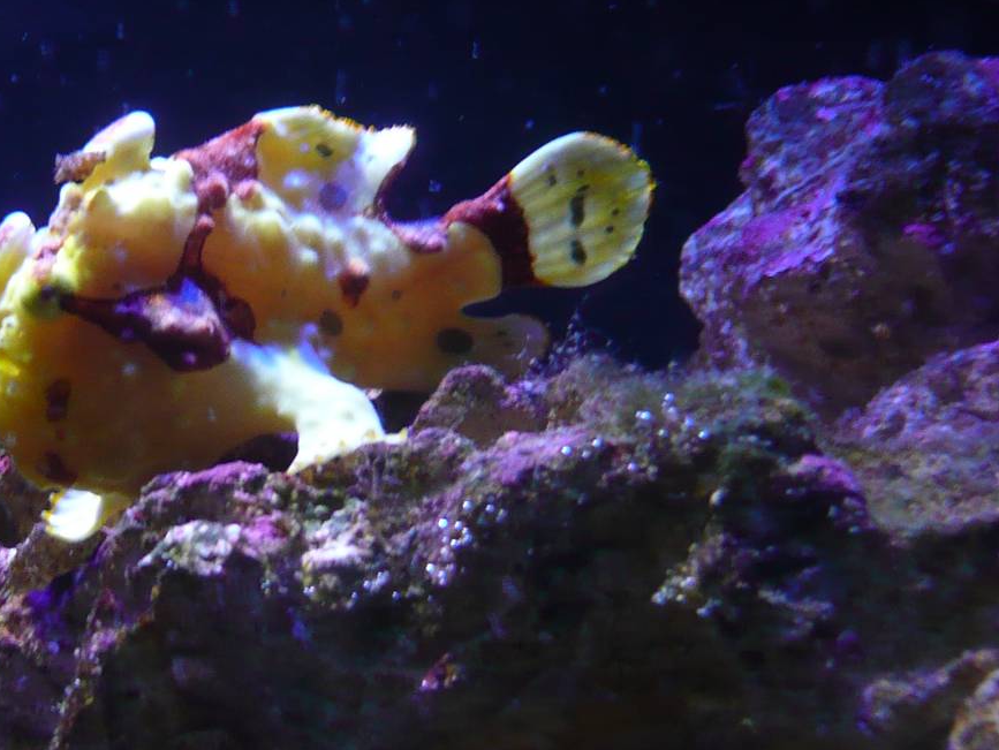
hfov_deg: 23.3
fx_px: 2396
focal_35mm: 83
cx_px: 263
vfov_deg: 17.7
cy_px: 244
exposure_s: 1/8
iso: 200
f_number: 4.1
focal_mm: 7.3
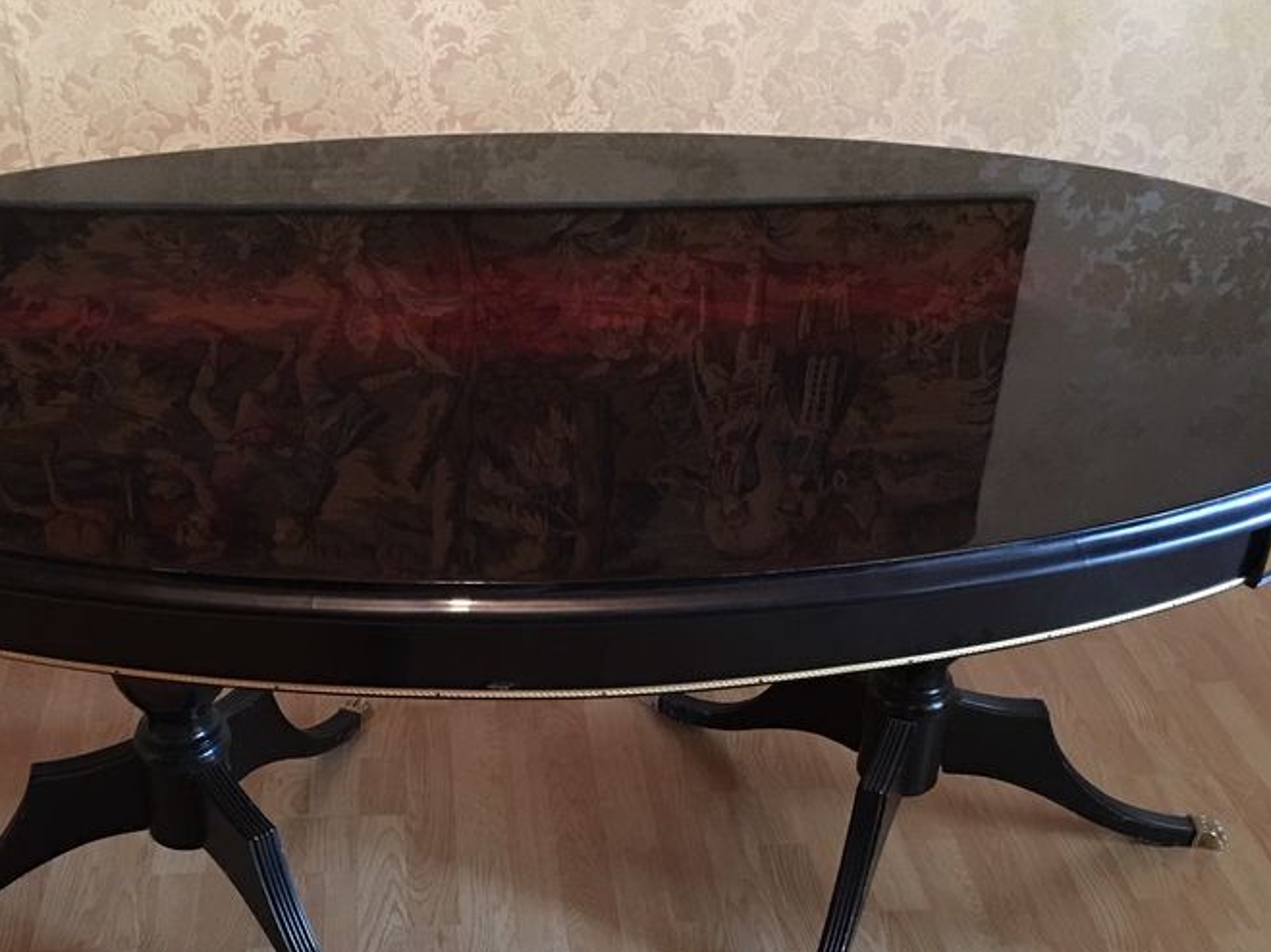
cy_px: 622
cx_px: 546
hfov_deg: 42.8
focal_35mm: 44
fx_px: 1615
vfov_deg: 32.6
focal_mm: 4.15
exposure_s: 1/4
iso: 125
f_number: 2.2
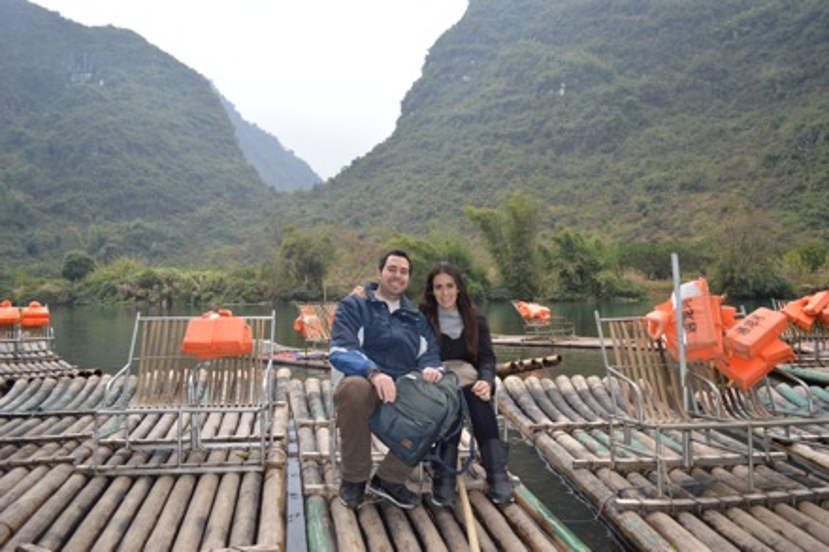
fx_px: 621
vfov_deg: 47.9
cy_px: 276
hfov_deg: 67.4
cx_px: 414
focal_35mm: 27
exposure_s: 1/125
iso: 100
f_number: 4
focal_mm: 18
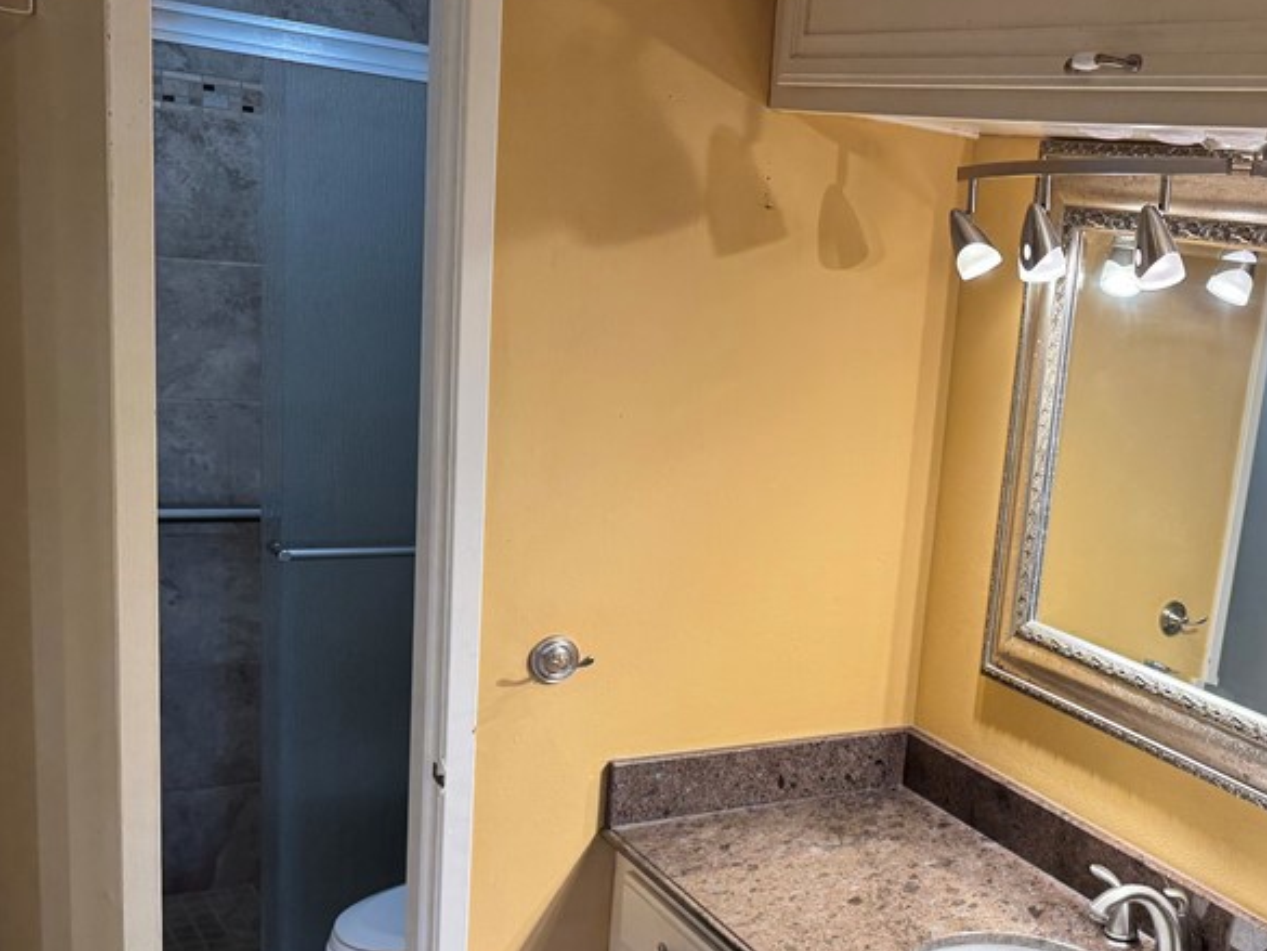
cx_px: 1068
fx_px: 1538
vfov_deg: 34.1
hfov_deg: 42.2
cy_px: 626
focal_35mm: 42
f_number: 1.78
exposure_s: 1/120
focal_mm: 6.76
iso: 160
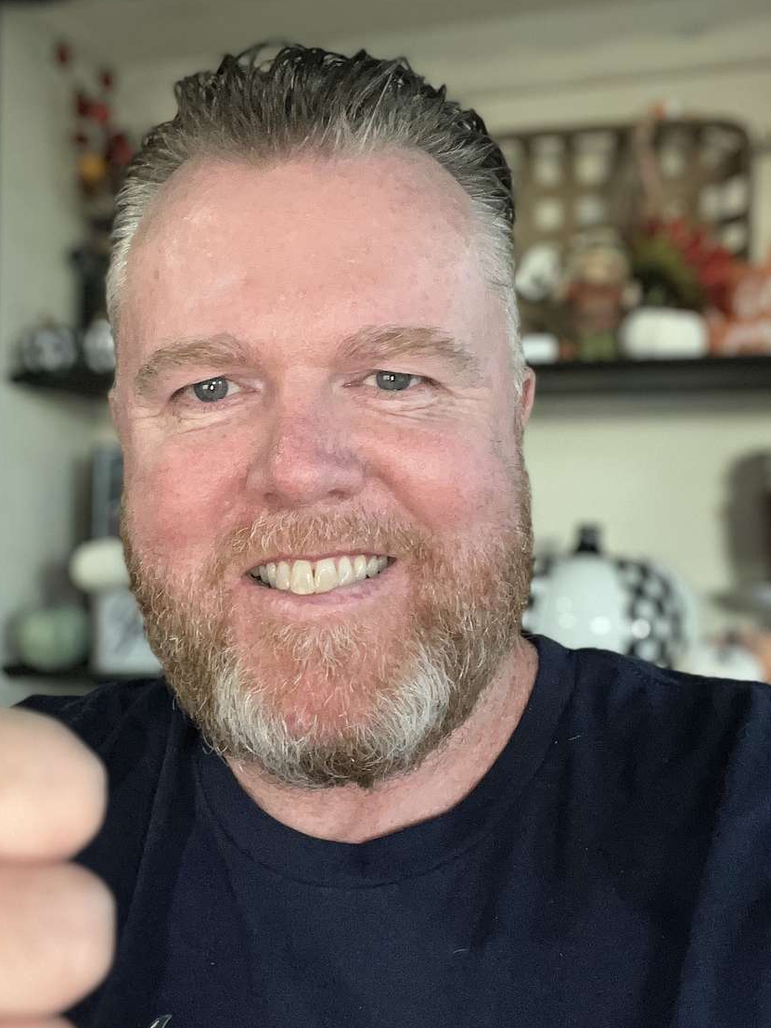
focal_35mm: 39
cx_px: 273
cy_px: 492
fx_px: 1158
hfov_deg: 36.5
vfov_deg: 47.8
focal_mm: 2.71
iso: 250
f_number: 2.2
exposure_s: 1/30
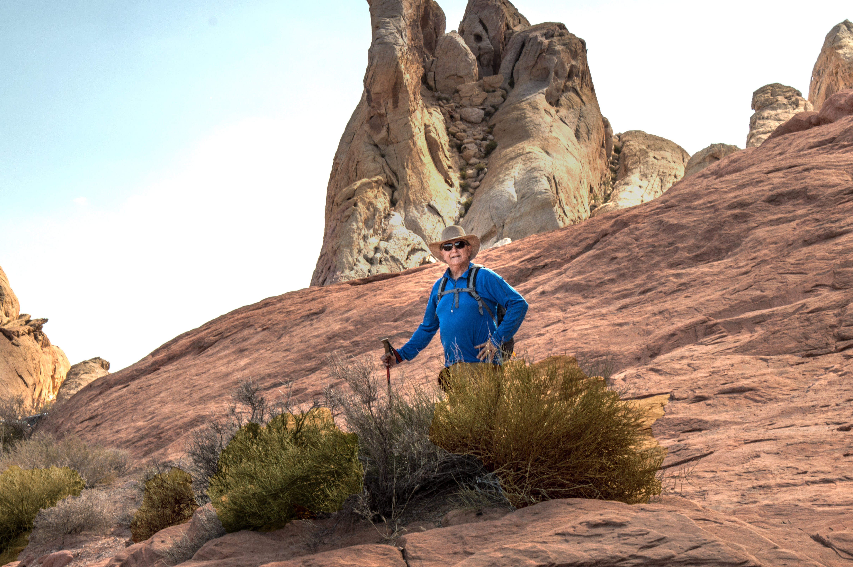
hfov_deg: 18.8
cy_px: 295
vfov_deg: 12.5
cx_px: 476
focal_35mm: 109
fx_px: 2580
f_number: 14
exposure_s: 1/50
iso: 100
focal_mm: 58
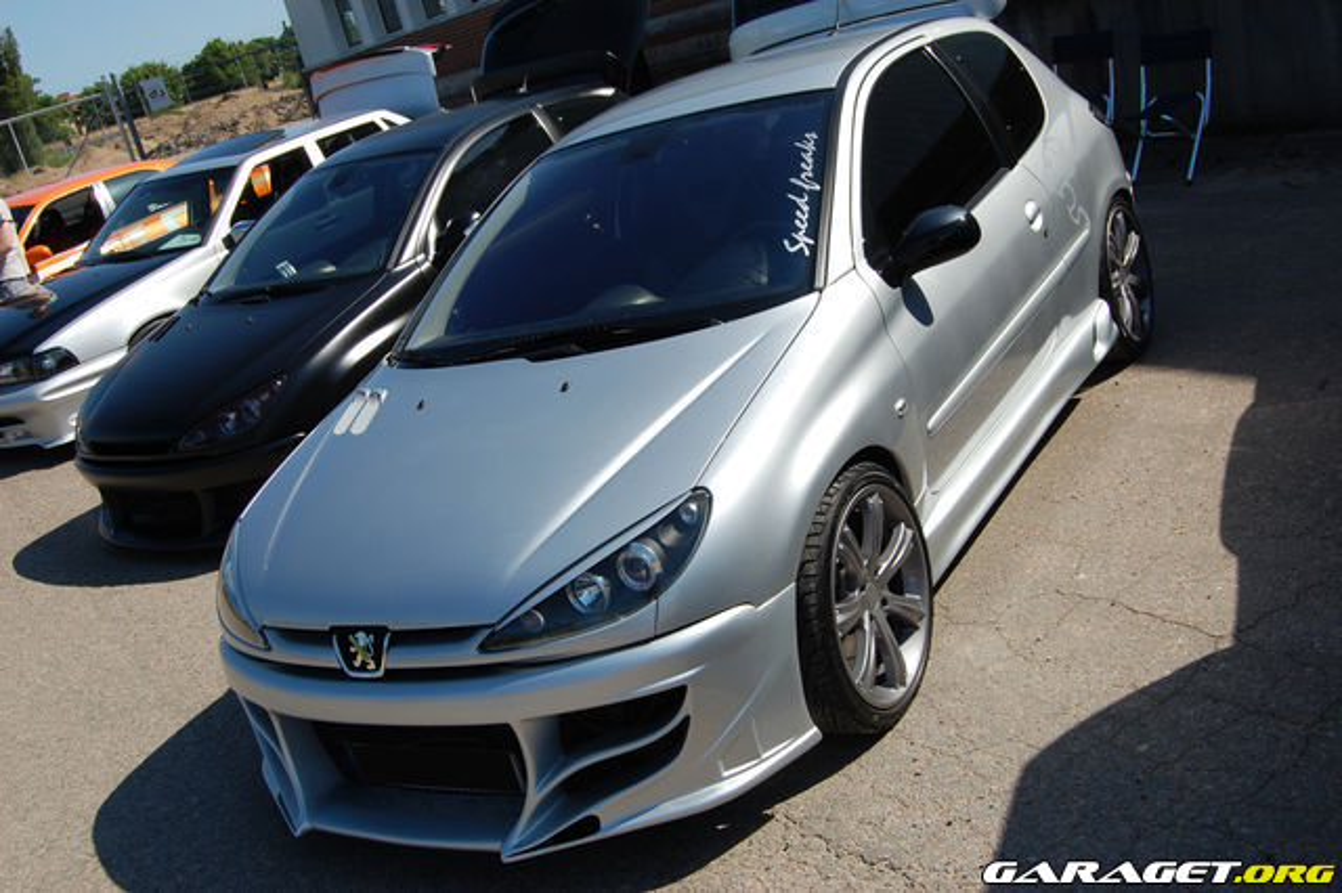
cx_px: 671
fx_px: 1453
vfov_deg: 34.2
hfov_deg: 49.6
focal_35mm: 39
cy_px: 446
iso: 200
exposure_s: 1/400
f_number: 10
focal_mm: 26
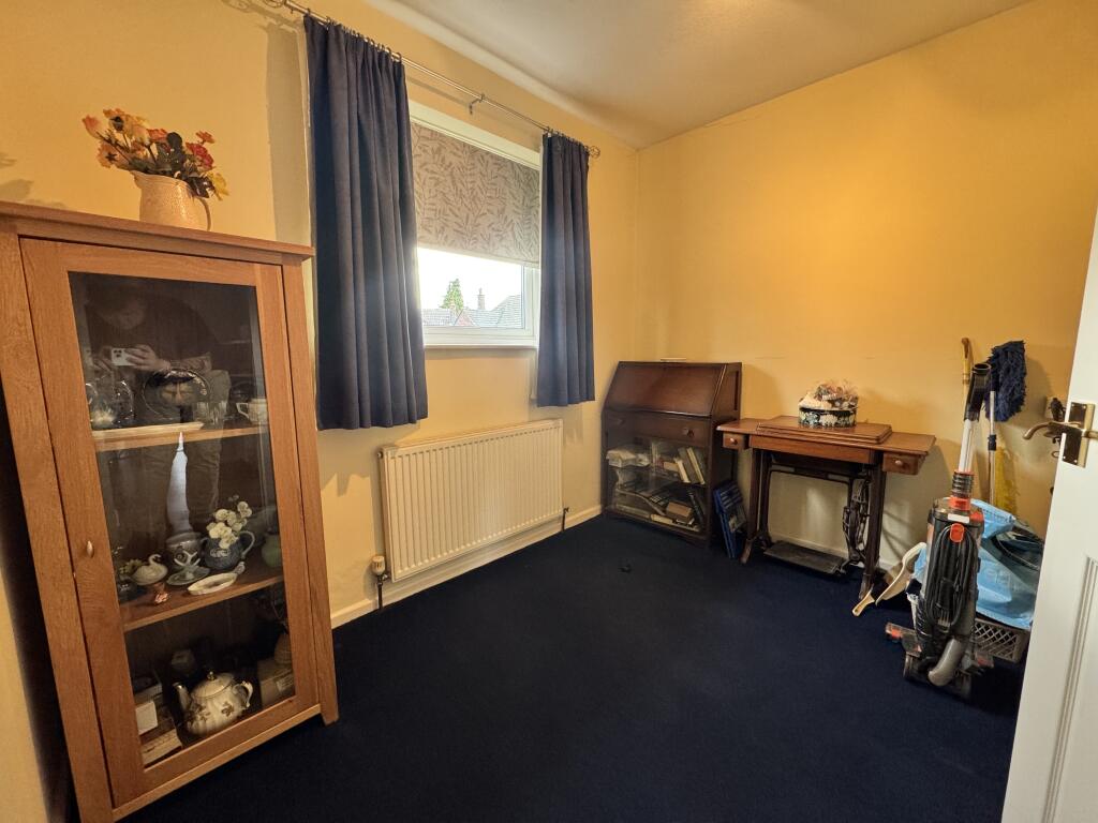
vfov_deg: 85.7
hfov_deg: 102.1
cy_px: 412
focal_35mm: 14
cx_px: 549
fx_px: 444
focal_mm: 2.22
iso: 320
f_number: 2.2
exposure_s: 1/100
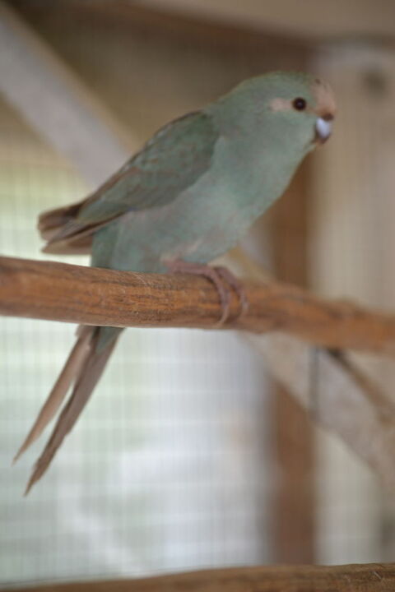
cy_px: 296
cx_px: 198
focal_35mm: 188
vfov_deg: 11.0
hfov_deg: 7.3
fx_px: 3086
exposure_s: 1/100
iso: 400
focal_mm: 125
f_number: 4.8
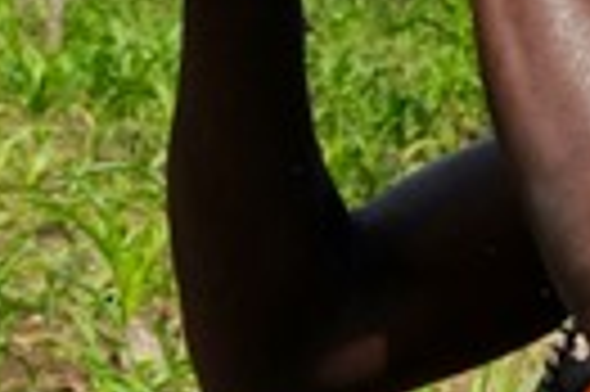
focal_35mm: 255
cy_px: -419
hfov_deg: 7.9
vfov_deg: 5.3
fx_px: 4173
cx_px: 964
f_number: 13
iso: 800
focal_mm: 29
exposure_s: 1/640
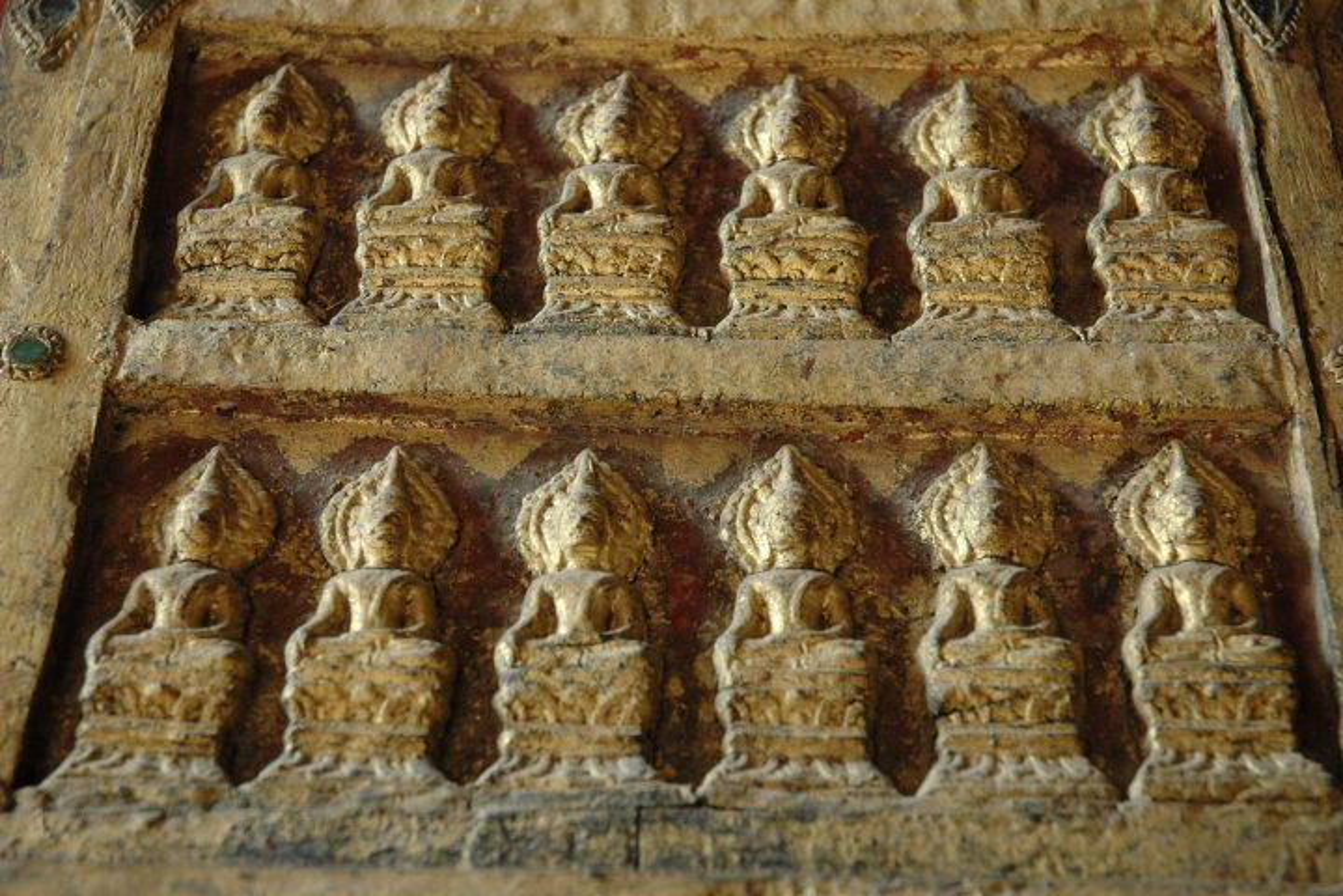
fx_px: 2910
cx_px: 672
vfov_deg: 17.5
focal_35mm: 78
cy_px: 448
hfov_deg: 26.0
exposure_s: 1/100
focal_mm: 52
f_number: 5
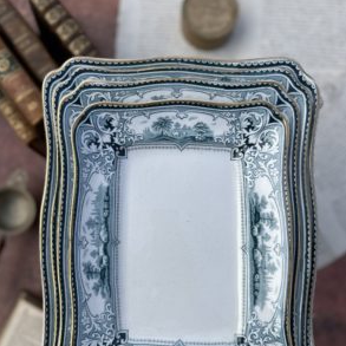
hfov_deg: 55.6
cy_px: 213
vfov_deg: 55.1
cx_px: 172
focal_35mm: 29
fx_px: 328
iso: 80
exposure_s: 1/1845
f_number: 1.78
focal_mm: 6.86
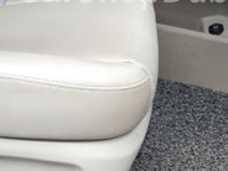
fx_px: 494
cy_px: -14
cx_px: 136
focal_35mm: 75
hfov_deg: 25.9
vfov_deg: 18.9
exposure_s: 1/120
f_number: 1.8
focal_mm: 5.4
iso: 250
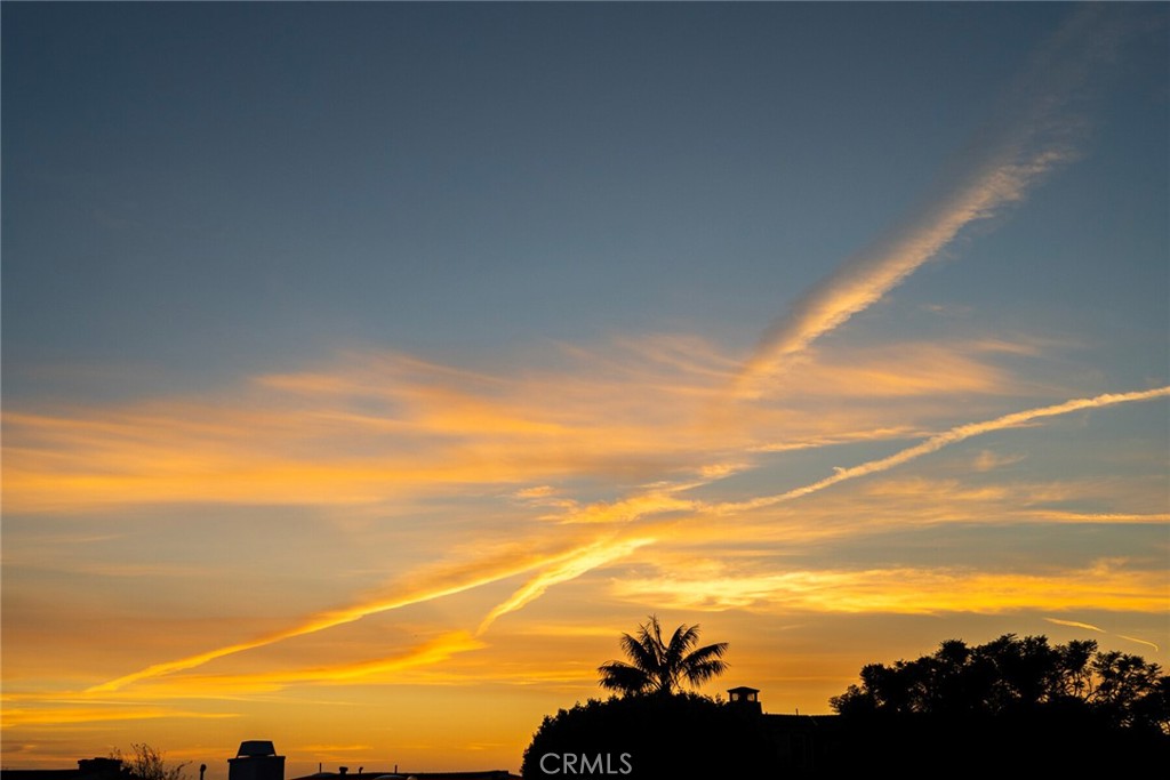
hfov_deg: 43.6
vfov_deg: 29.9
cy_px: 390
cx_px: 585
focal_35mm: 45
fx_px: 1463
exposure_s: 1/160
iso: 500
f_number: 14
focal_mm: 45
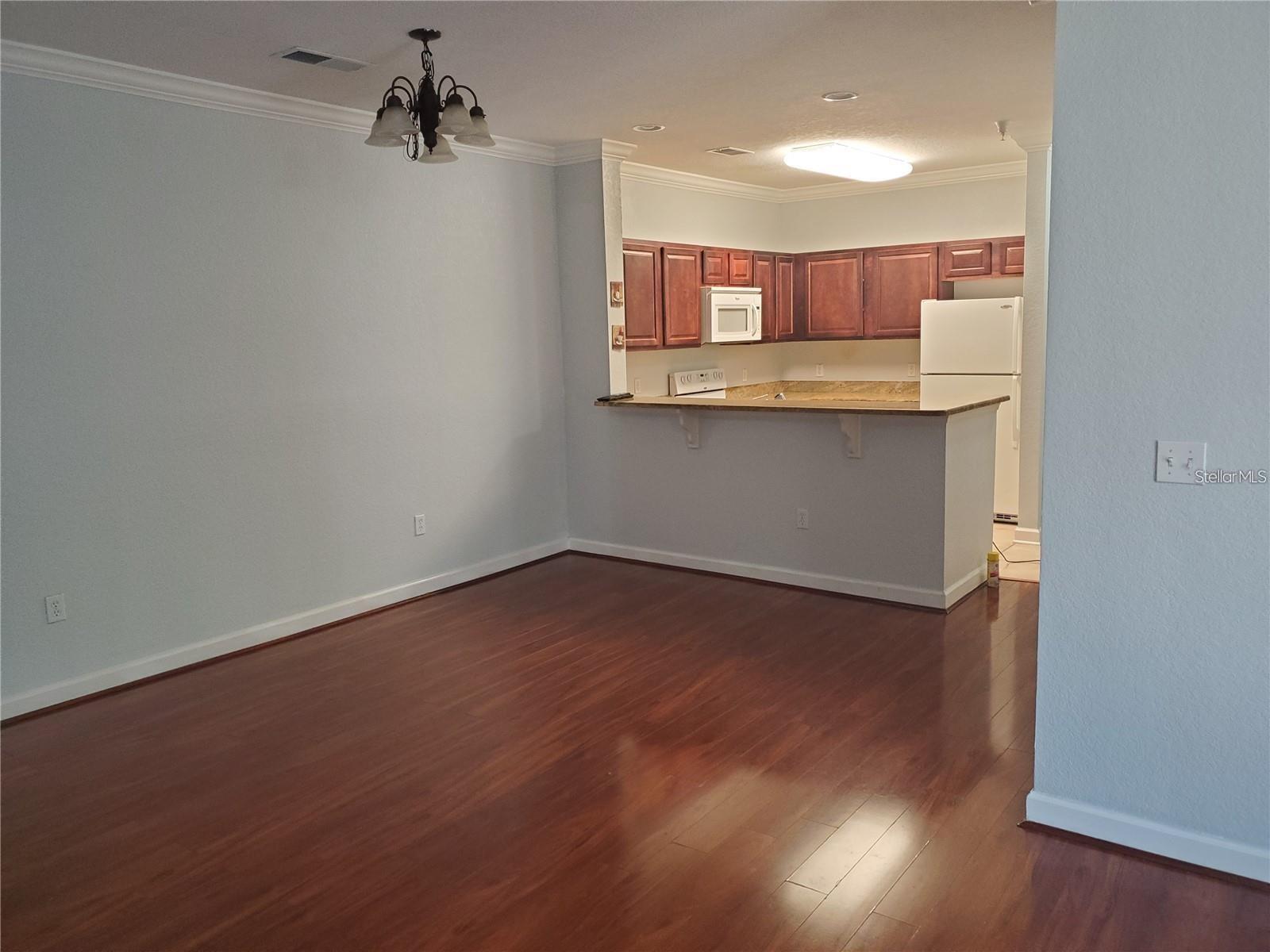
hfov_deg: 67.3
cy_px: 476
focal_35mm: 26
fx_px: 954
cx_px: 635
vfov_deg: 53.1
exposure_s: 1/39
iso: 250
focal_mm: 4.3
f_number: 1.5
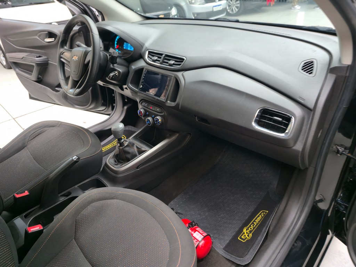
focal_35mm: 23
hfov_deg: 73.9
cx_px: 178
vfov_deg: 58.9
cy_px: 134
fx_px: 237
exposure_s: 1/40
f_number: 1.7
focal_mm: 6.3
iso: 200
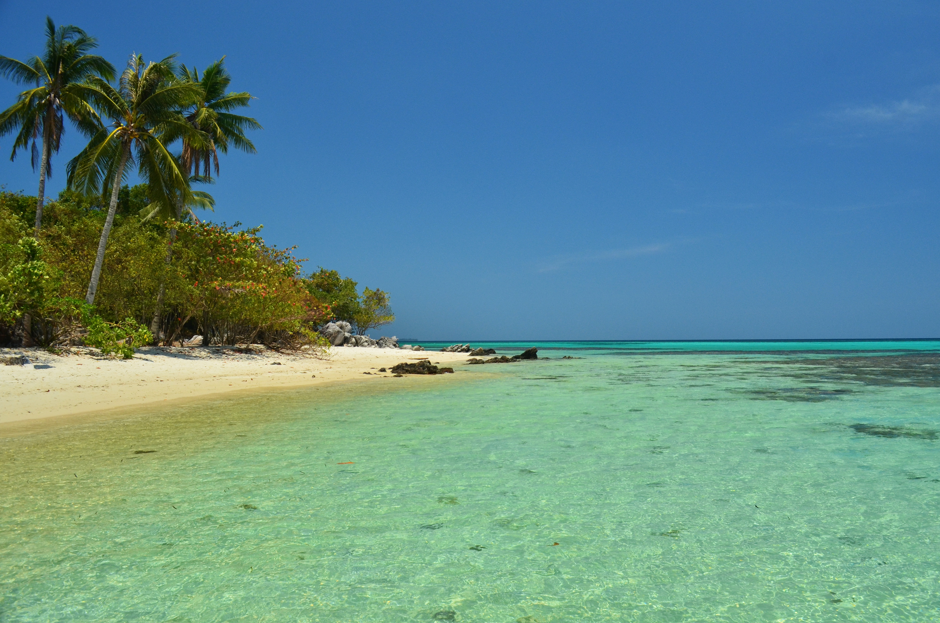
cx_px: 470
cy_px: 312
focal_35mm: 27
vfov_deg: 47.7
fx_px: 704
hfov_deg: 67.5
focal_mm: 18
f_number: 8
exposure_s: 1/1000
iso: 400
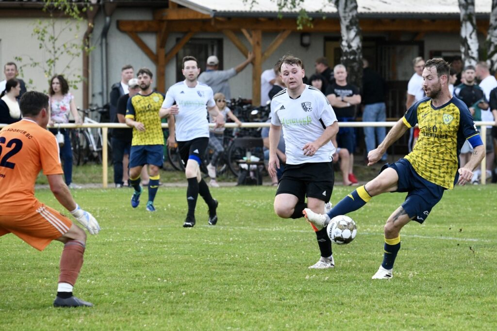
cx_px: 248
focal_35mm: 260
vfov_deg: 5.3
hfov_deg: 7.9
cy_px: 166
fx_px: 3588
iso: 5000
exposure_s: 1/1600
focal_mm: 260
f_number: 7.1
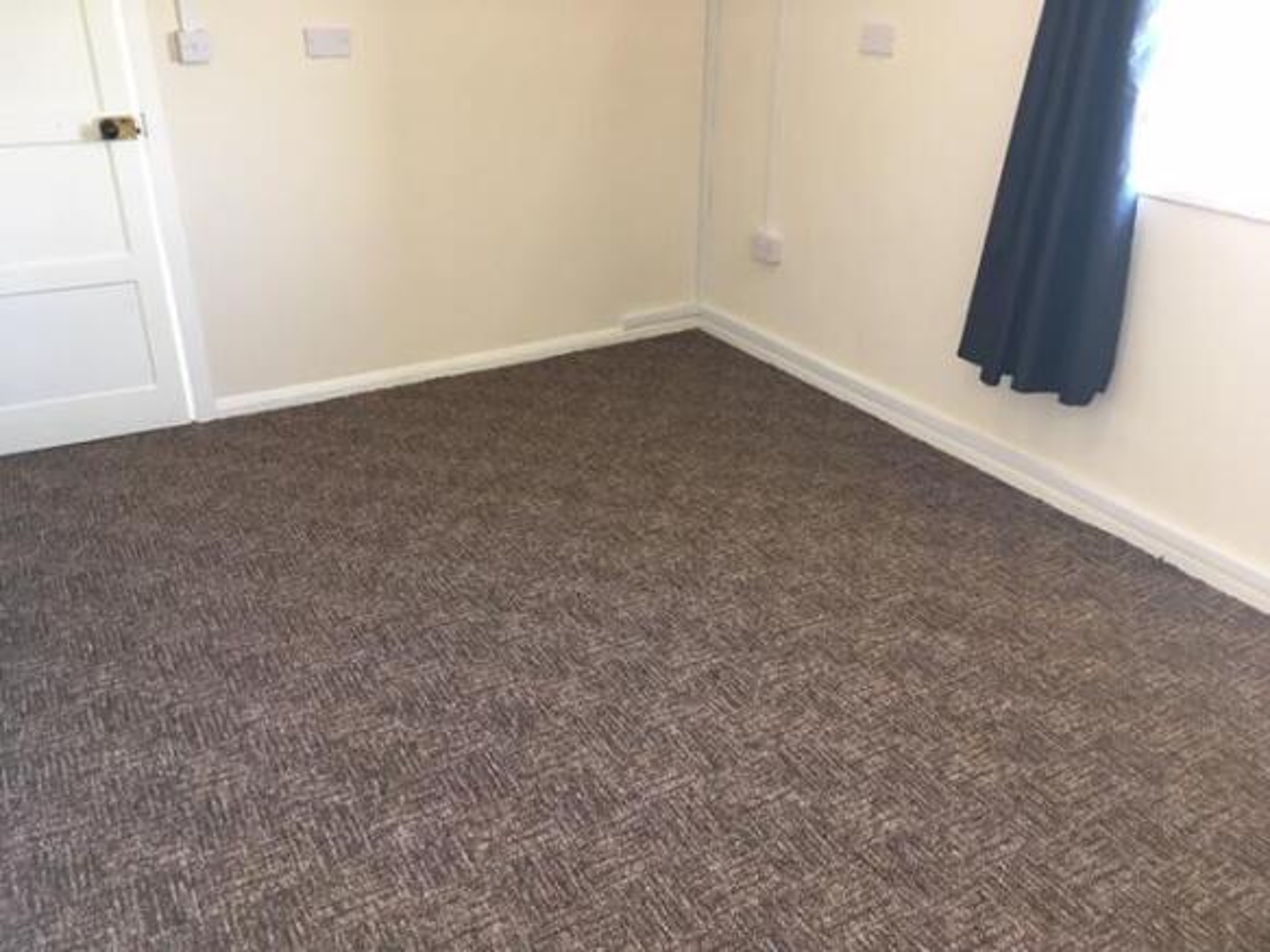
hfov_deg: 61.7
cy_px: 476
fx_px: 1064
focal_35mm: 29
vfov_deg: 48.2
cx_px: 635
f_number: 2.2
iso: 125
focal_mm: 4.15
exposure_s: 1/33
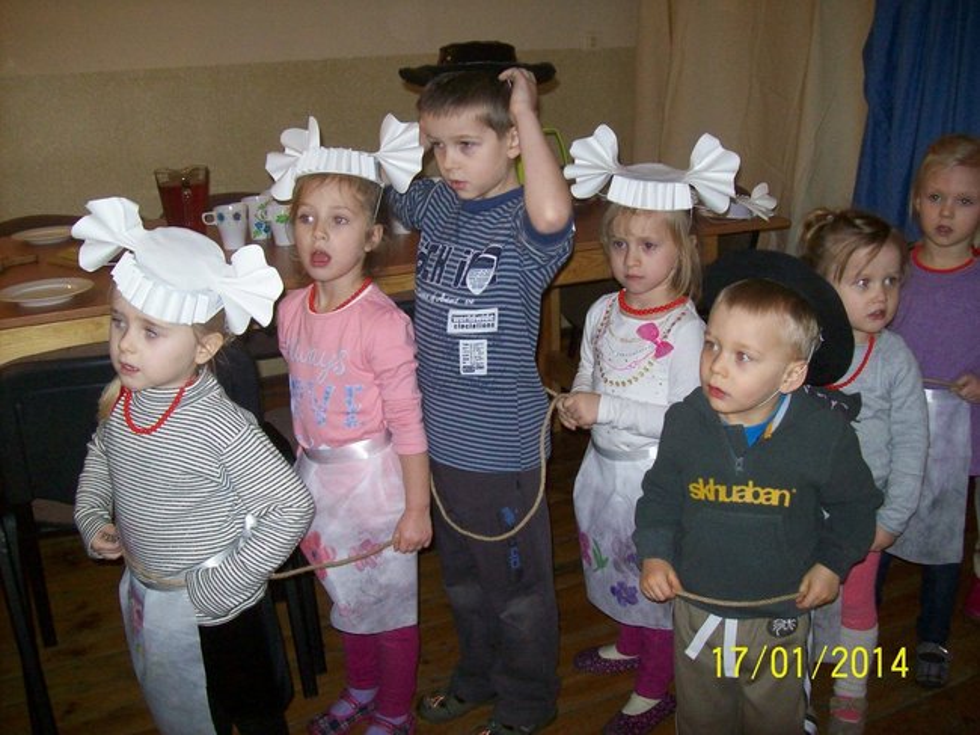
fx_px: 1019
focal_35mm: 36
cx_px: 490
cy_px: 368
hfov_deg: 51.4
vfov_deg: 39.6
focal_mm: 6
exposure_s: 1/64
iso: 200
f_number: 2.7
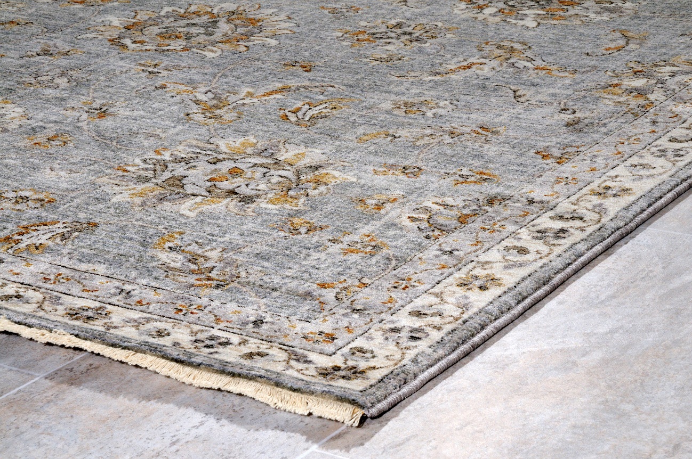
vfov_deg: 13.0
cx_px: 346
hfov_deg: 19.5
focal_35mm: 105
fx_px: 2016
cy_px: 230
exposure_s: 1/200
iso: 500
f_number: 29
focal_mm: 70
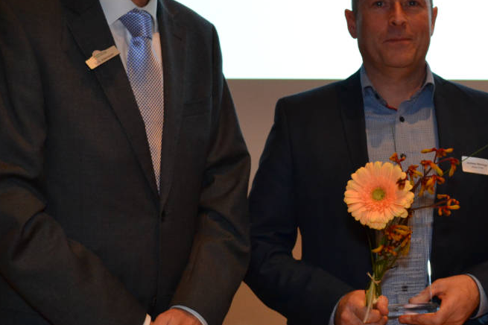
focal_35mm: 66
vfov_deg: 20.5
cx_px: 401
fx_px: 894
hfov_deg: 29.7
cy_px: 104
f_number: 4
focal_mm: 24
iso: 1600
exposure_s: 1/60
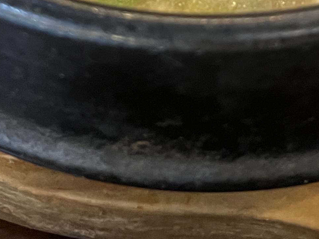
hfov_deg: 18.2
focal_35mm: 108
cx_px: 190
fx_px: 995
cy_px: -226
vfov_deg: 12.3
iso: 320
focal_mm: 5.7
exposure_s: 1/60
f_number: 1.5
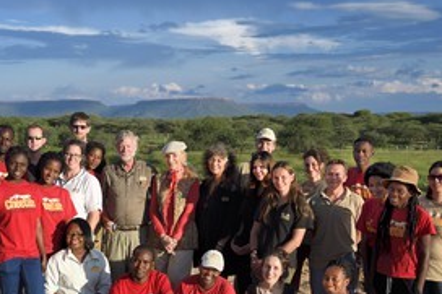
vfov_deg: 24.9
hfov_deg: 36.5
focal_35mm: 54
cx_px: 146
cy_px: 195
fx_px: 663
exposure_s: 1/250
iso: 200
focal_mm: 35
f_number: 10
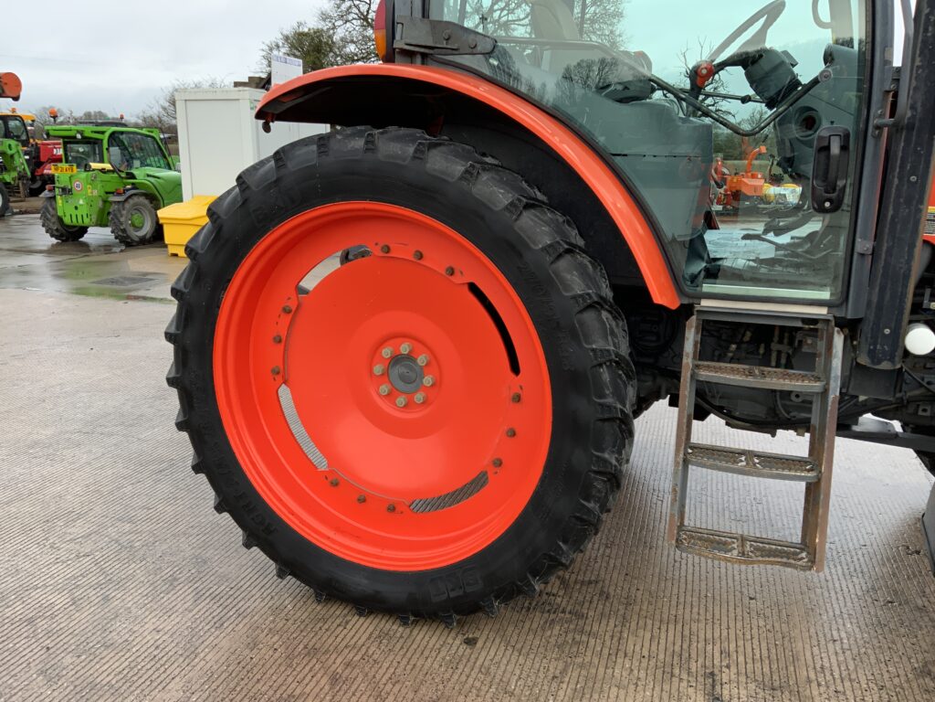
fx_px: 783
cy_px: 351
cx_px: 468
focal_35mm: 29
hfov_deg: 61.7
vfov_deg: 48.2
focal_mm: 3
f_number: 1.8
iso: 16
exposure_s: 1/272
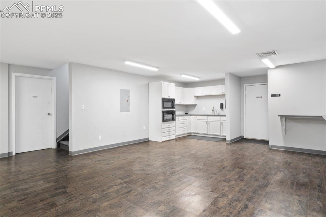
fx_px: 163
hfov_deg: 90.0
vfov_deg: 67.3
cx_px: 163
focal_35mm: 18
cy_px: 108
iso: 100
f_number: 8
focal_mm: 18
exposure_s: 2.5
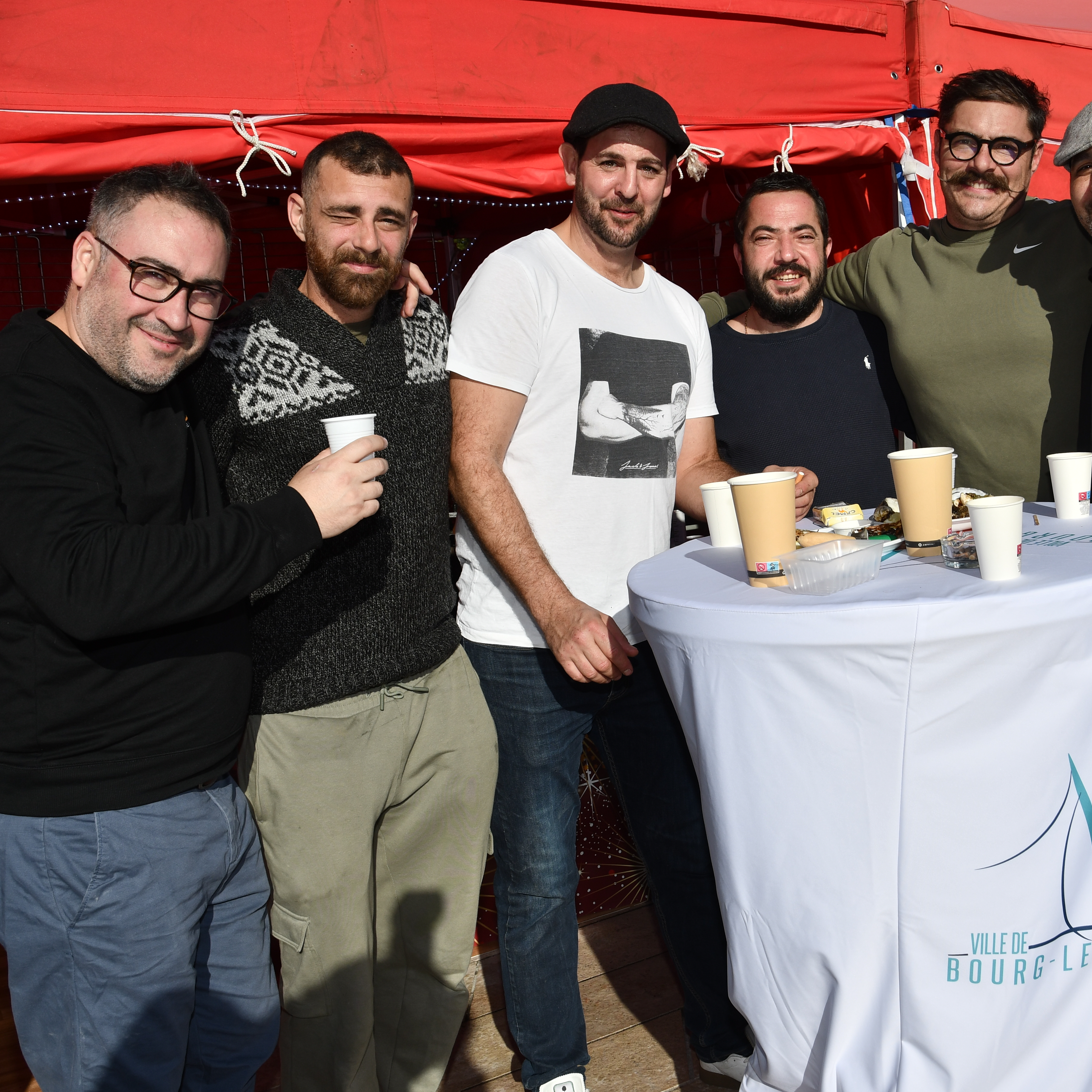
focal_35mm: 39
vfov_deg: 42.8
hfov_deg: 42.0
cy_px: 548
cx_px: 771
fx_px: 1392
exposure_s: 1/1250
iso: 100
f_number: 6.3
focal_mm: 20
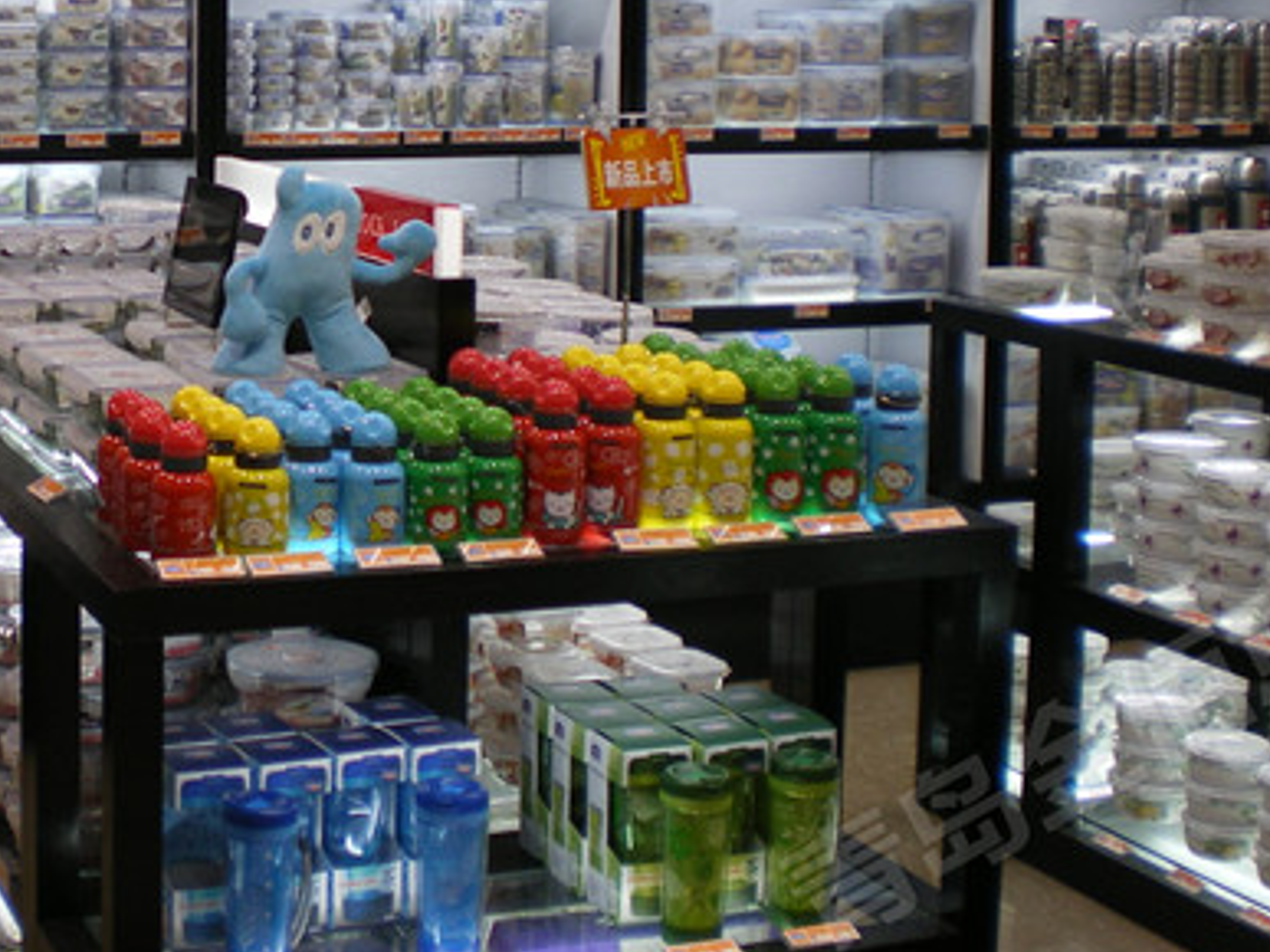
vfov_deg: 22.5
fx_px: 2347
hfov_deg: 29.7
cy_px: 131
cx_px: 286
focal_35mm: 64
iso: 64
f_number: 3.1
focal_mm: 6.3
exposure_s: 1/50
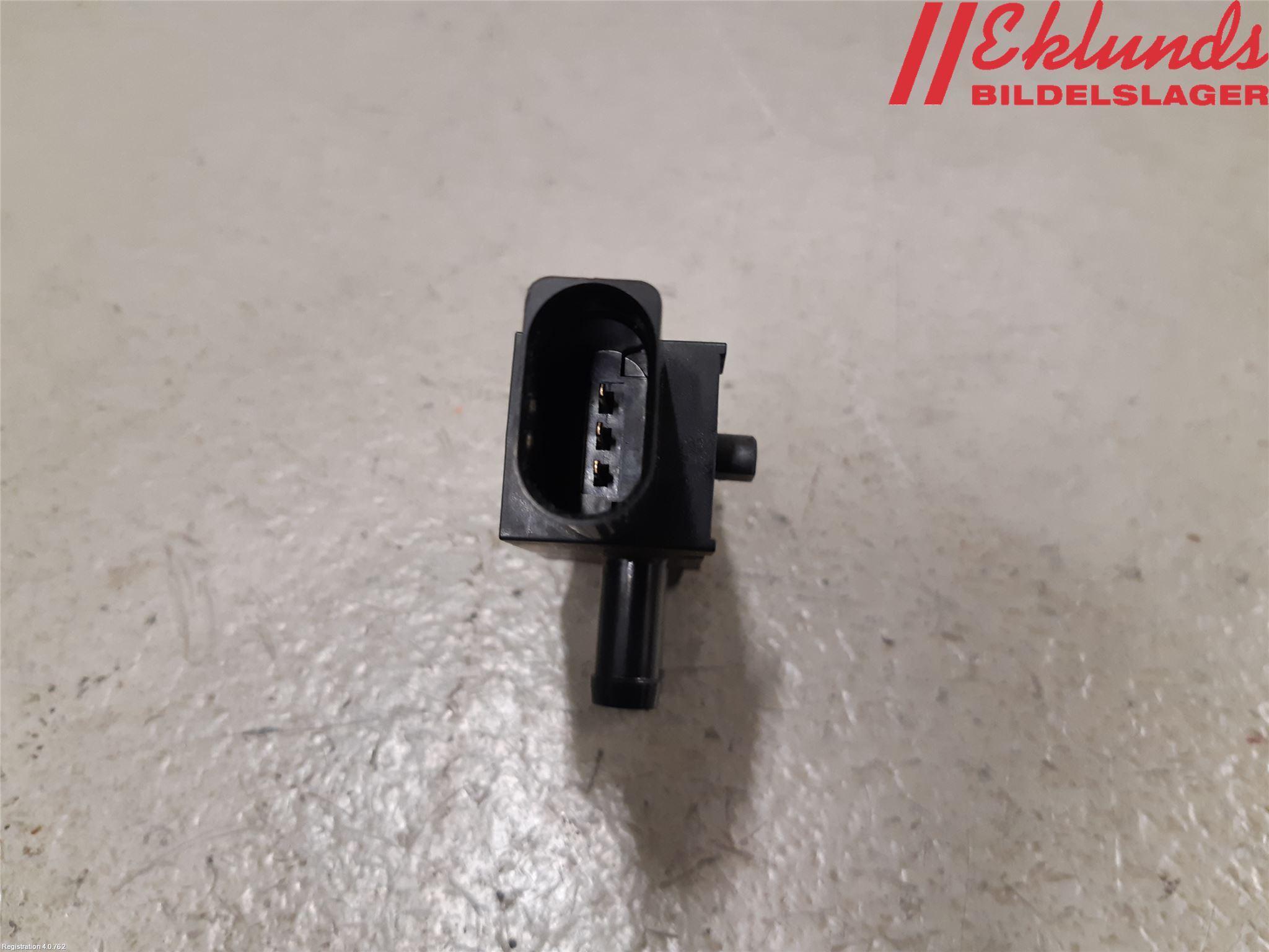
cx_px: 634
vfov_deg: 53.1
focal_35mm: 26
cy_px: 476
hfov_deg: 67.3
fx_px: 953
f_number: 1.7
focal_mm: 3.93
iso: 160
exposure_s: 1/50
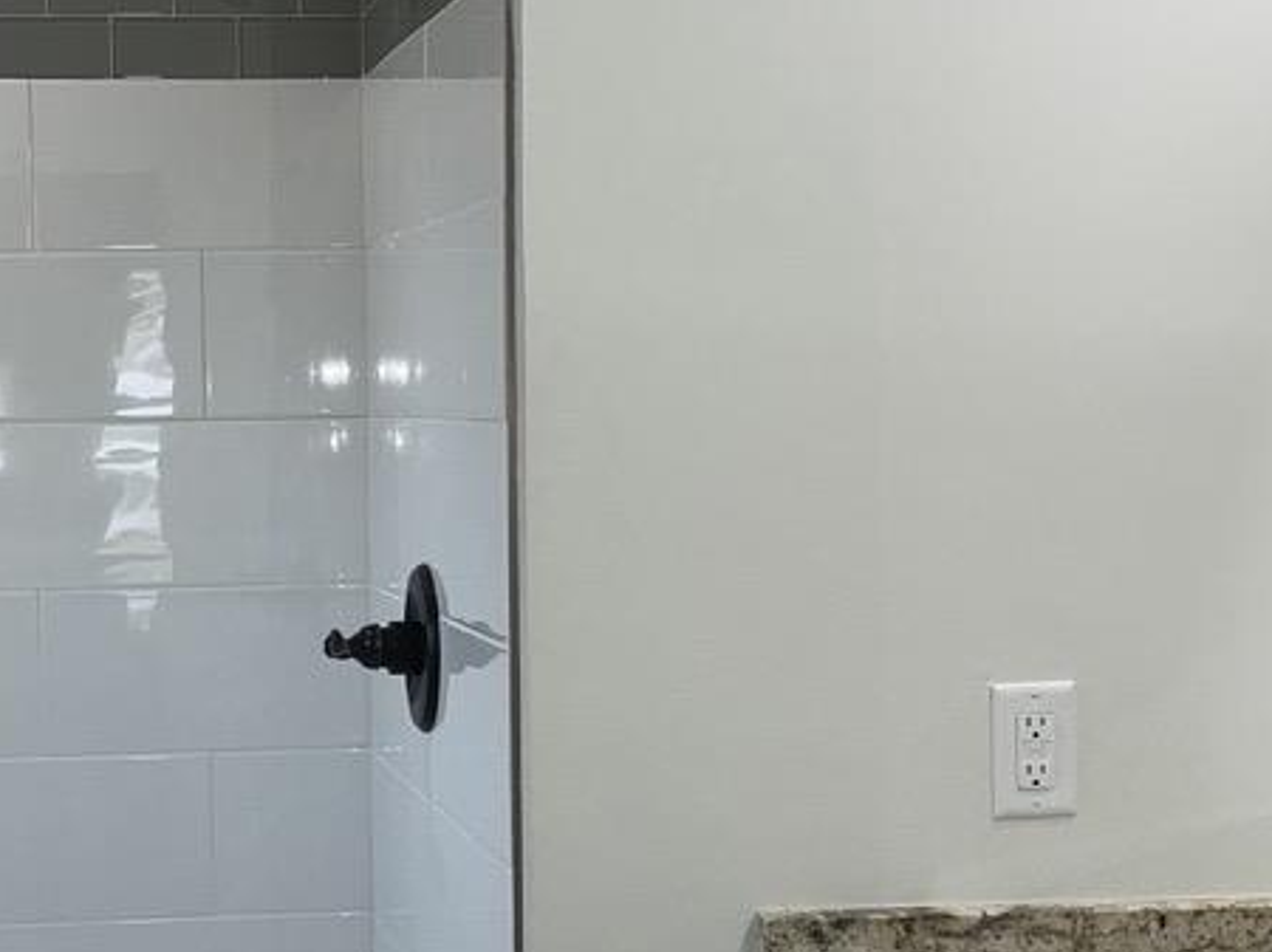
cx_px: 285
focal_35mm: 74
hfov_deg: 25.9
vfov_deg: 19.8
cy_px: 610
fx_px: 2718
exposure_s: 1/175
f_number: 1.6
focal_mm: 4.2
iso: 32
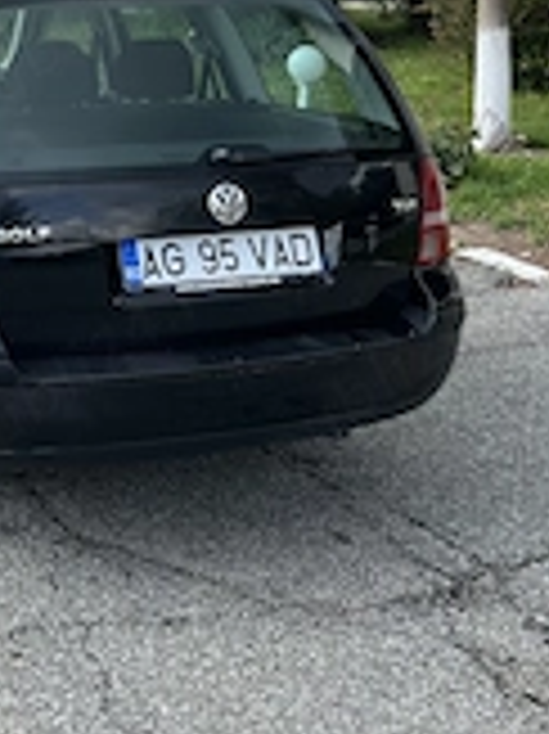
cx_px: -68
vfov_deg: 29.2
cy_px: 95
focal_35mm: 64
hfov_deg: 21.6
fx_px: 1355
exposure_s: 1/567
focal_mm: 5.7
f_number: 1.5
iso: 50
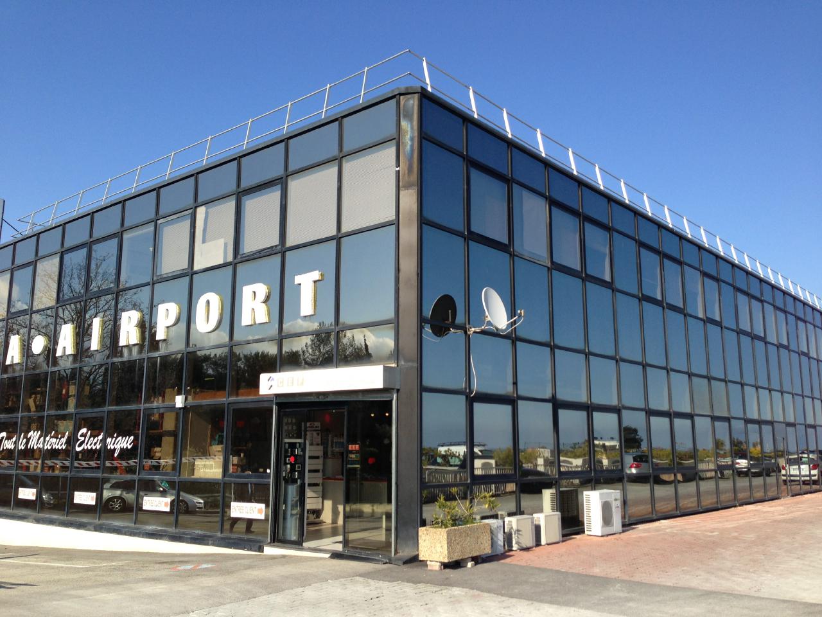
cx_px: 411
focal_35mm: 33
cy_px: 308
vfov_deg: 42.9
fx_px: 784
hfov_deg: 55.4
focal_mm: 4.13
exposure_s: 1/1153
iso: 50
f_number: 2.4
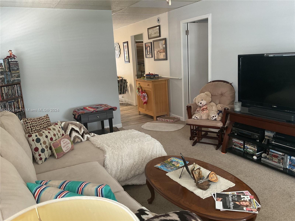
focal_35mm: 29
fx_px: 247
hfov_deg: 61.7
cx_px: 148
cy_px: 110
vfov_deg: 48.2
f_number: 1.8
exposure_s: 1/60
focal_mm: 3
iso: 125
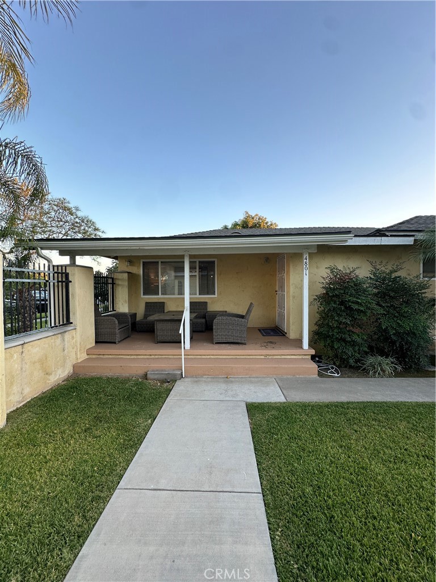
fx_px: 235
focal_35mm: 14
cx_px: 218
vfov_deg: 102.1
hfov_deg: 85.7
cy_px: 291
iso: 40
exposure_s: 1/99
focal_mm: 2.22
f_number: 2.2
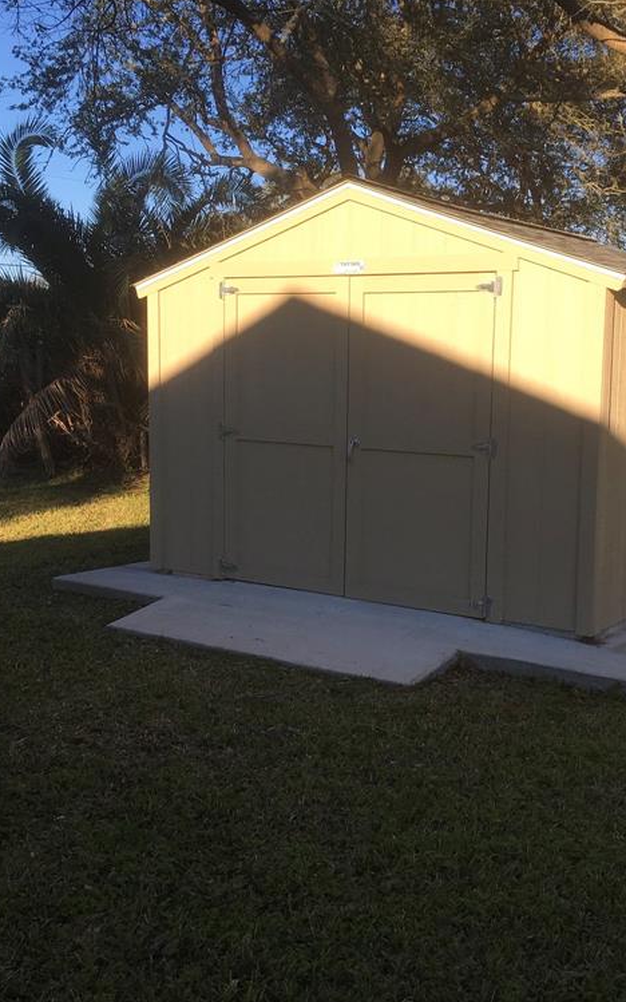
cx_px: 393
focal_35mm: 42
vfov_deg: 47.2
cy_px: 510
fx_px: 1147
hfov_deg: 30.4
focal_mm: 4.15
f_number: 2.2
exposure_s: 1/793
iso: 25
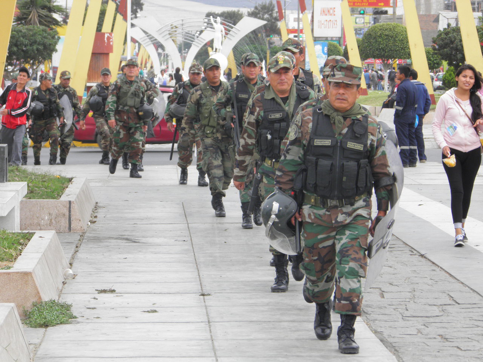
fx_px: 2539
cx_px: 242
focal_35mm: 182
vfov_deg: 8.2
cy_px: 181
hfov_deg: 10.9
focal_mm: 32.7
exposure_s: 1/160
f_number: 5.2
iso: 50
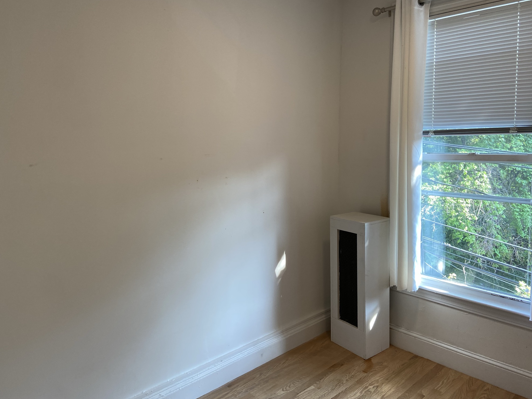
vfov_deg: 51.3
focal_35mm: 27
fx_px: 415
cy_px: 193
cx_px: 276
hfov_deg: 65.3
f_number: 1.8
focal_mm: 4.25
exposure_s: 1/120
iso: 64
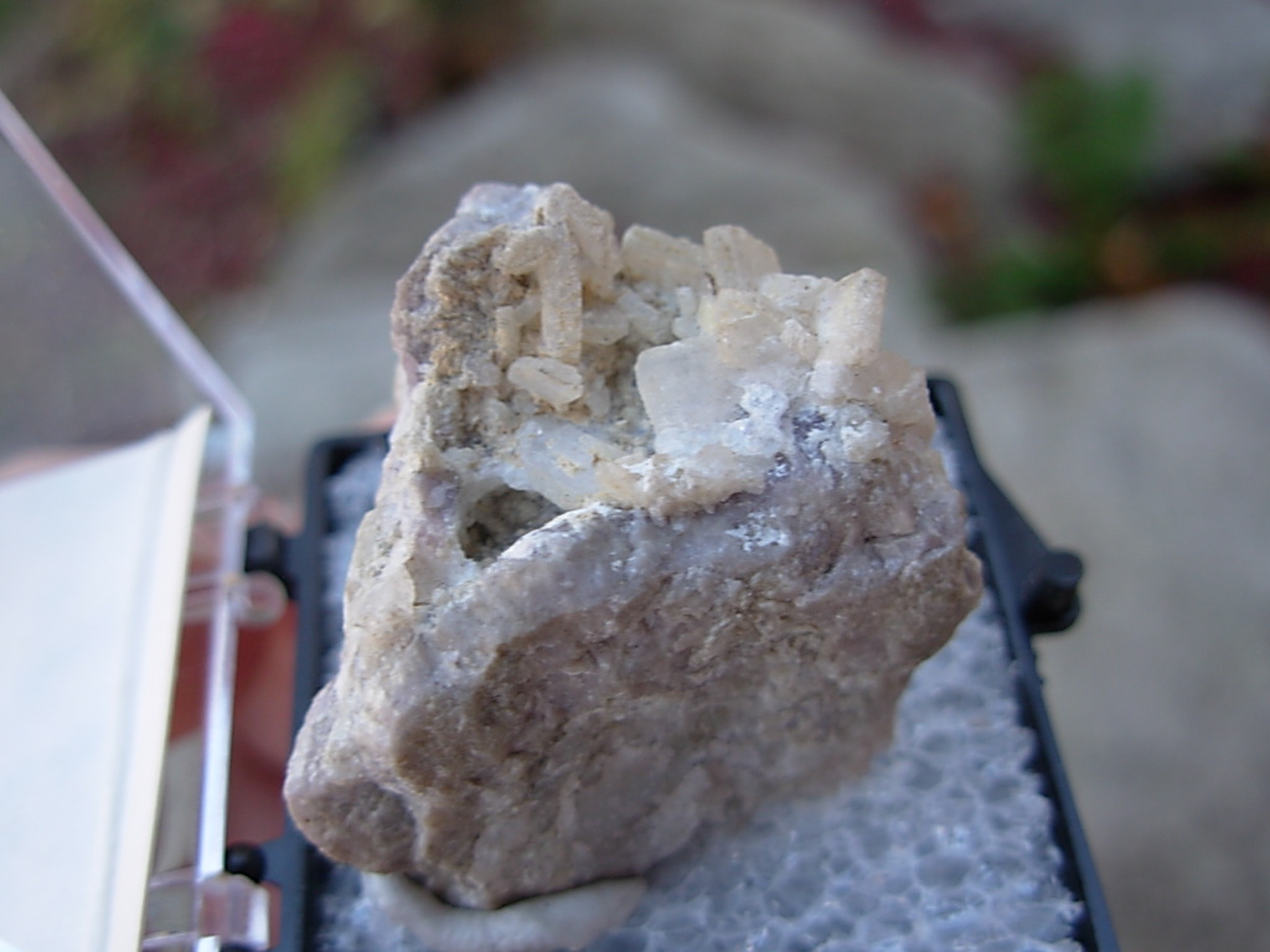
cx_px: 635
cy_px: 476
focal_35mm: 38
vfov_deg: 37.7
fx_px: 1394
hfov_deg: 49.0
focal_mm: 6.3
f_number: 2.9
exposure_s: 1/46.6
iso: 50
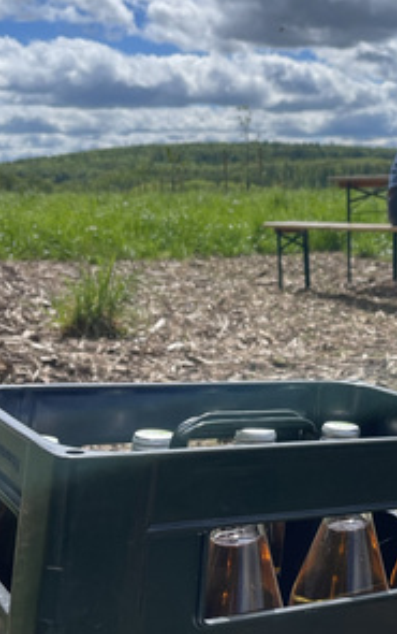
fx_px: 967
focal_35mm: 56
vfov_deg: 36.0
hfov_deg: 22.5
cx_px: 376
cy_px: 230
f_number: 1.6
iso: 32
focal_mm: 4.2
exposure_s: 1/2053
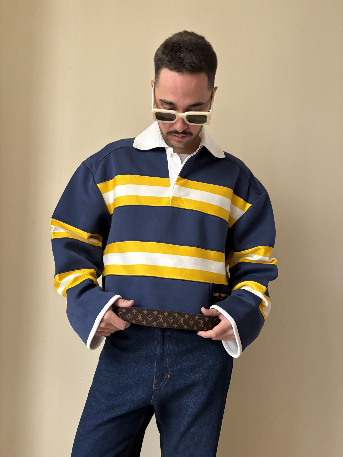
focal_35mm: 26
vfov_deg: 67.3
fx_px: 344
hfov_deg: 53.1
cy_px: 228
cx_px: 172
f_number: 1.6
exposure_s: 1/32
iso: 640
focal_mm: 5.96
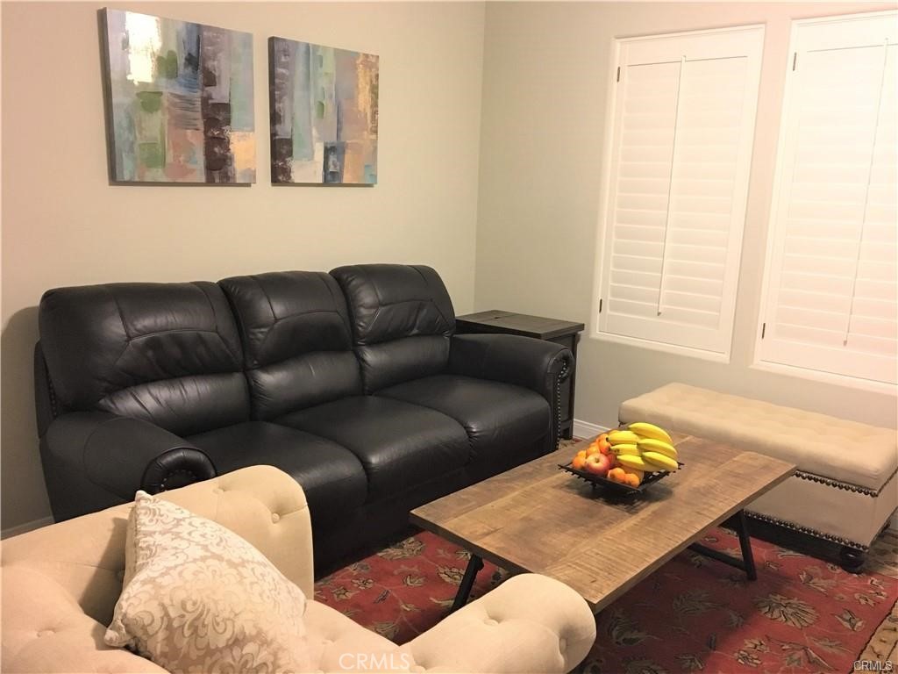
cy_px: 337
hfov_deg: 61.7
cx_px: 449
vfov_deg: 48.2
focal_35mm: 29
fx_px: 752
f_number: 2.2
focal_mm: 4.15
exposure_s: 1/30
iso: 250
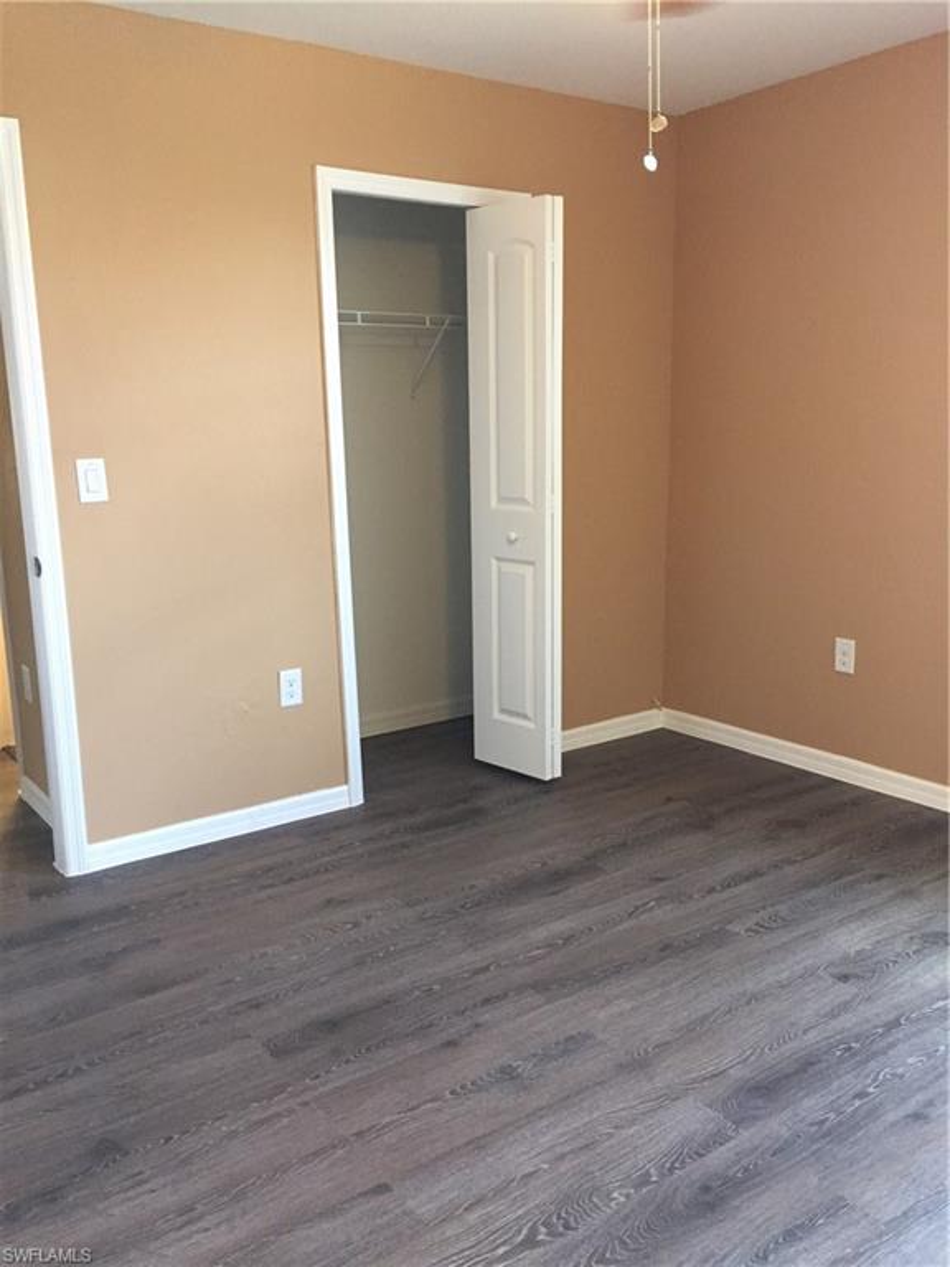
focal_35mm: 29
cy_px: 634
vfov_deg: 61.7
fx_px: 1061
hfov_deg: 48.2
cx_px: 475
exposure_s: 1/30
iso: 125
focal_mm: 4.15
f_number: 2.2
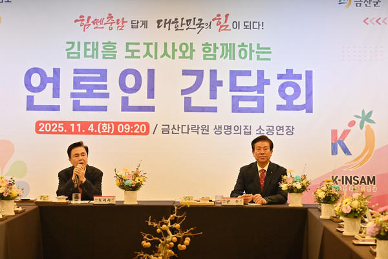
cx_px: 194
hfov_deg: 17.1
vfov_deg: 11.4
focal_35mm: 120
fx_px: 1293
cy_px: 130
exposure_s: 1/250
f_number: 5
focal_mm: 120
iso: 2000
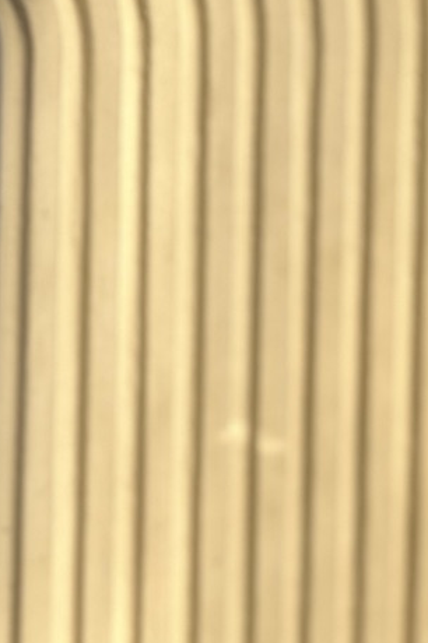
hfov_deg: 6.1
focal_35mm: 223
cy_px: 698
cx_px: 13
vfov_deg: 9.2
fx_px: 3983
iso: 25
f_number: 2.8
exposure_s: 1/253
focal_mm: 9
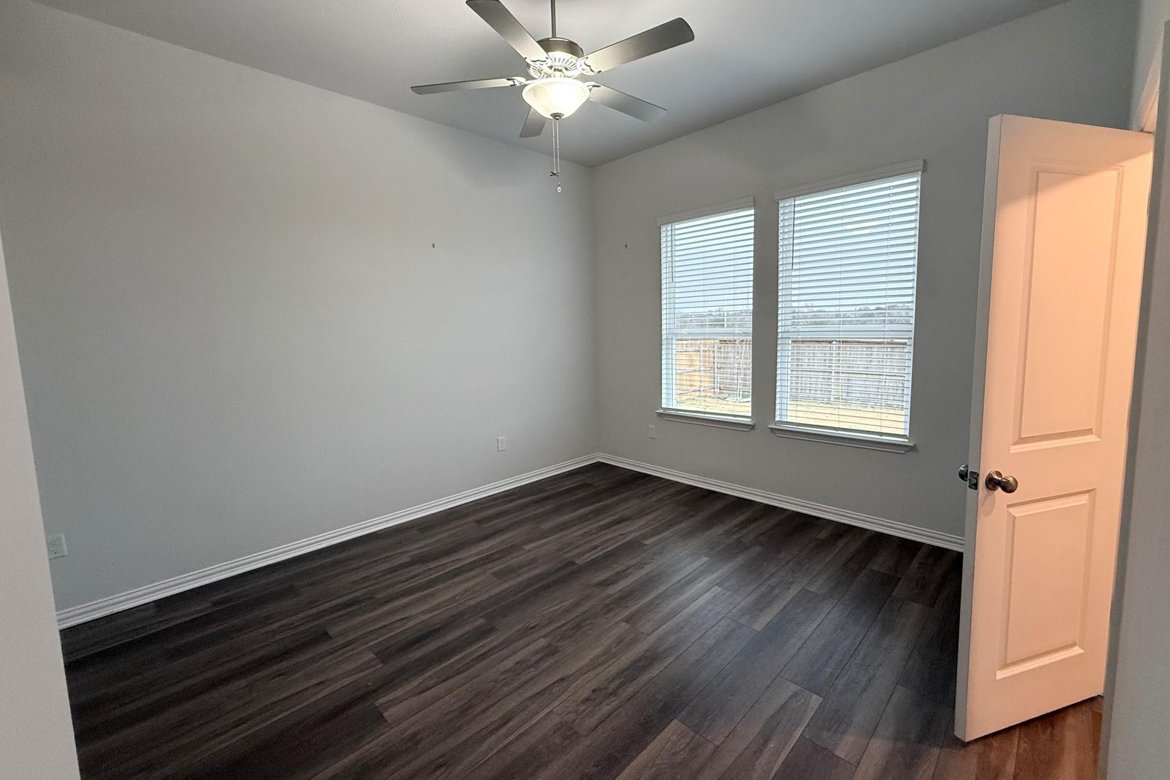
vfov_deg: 77.3
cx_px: 580
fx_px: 487
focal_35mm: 15
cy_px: 378
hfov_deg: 100.4
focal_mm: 2.22
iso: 320
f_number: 2.2
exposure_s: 1/120
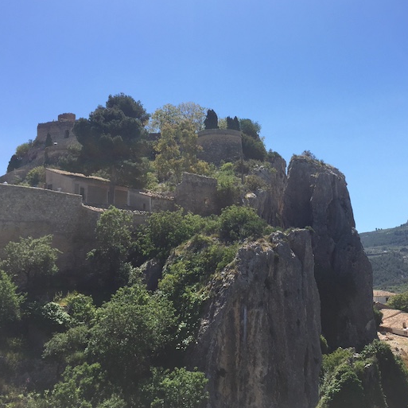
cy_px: 185
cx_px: 276
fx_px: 533
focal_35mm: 40
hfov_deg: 41.3
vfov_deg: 41.8
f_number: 2.2
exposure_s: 1/1799
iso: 32
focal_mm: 4.15
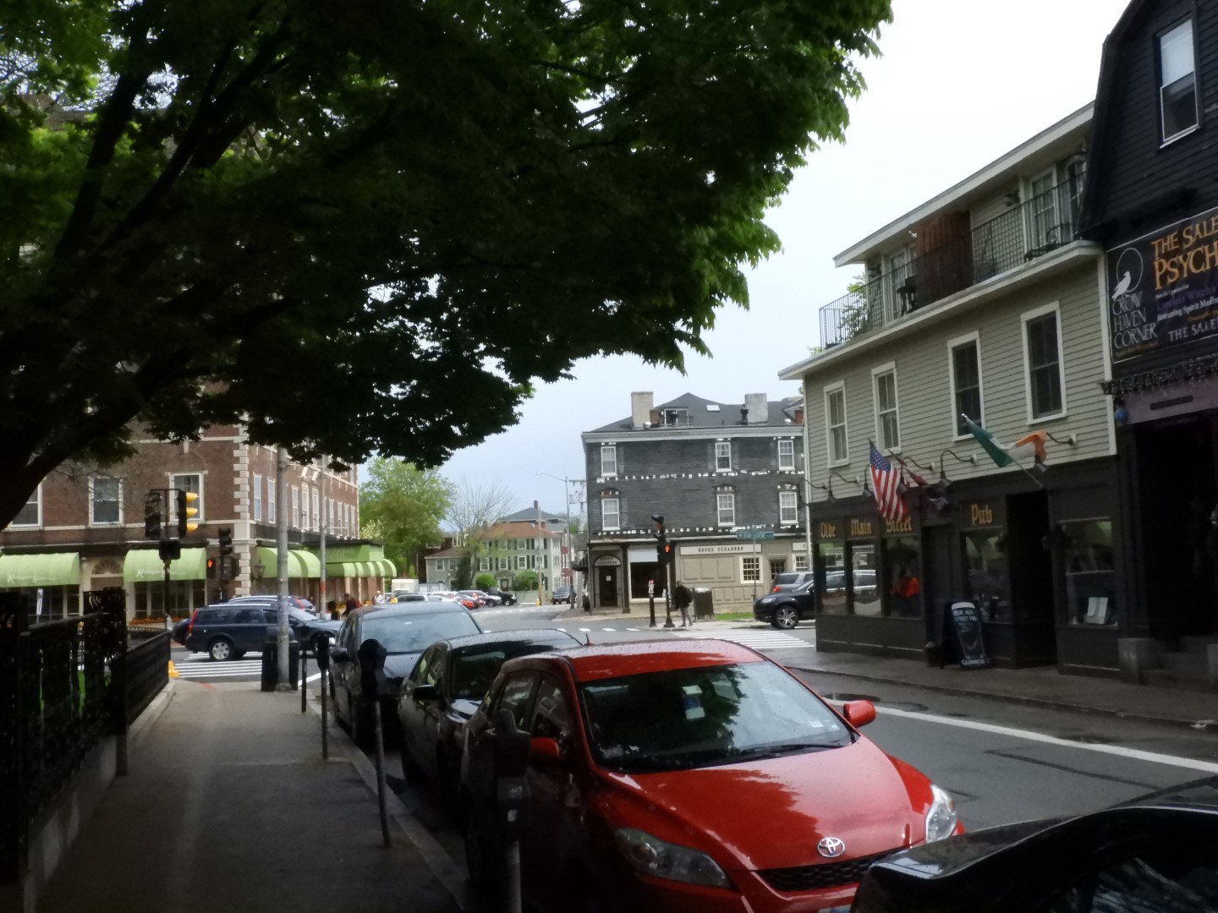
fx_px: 1407
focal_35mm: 40
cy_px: 456
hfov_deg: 46.8
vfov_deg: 36.0
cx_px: 609
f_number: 7.6
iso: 1600
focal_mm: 7.2
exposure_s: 1/3200
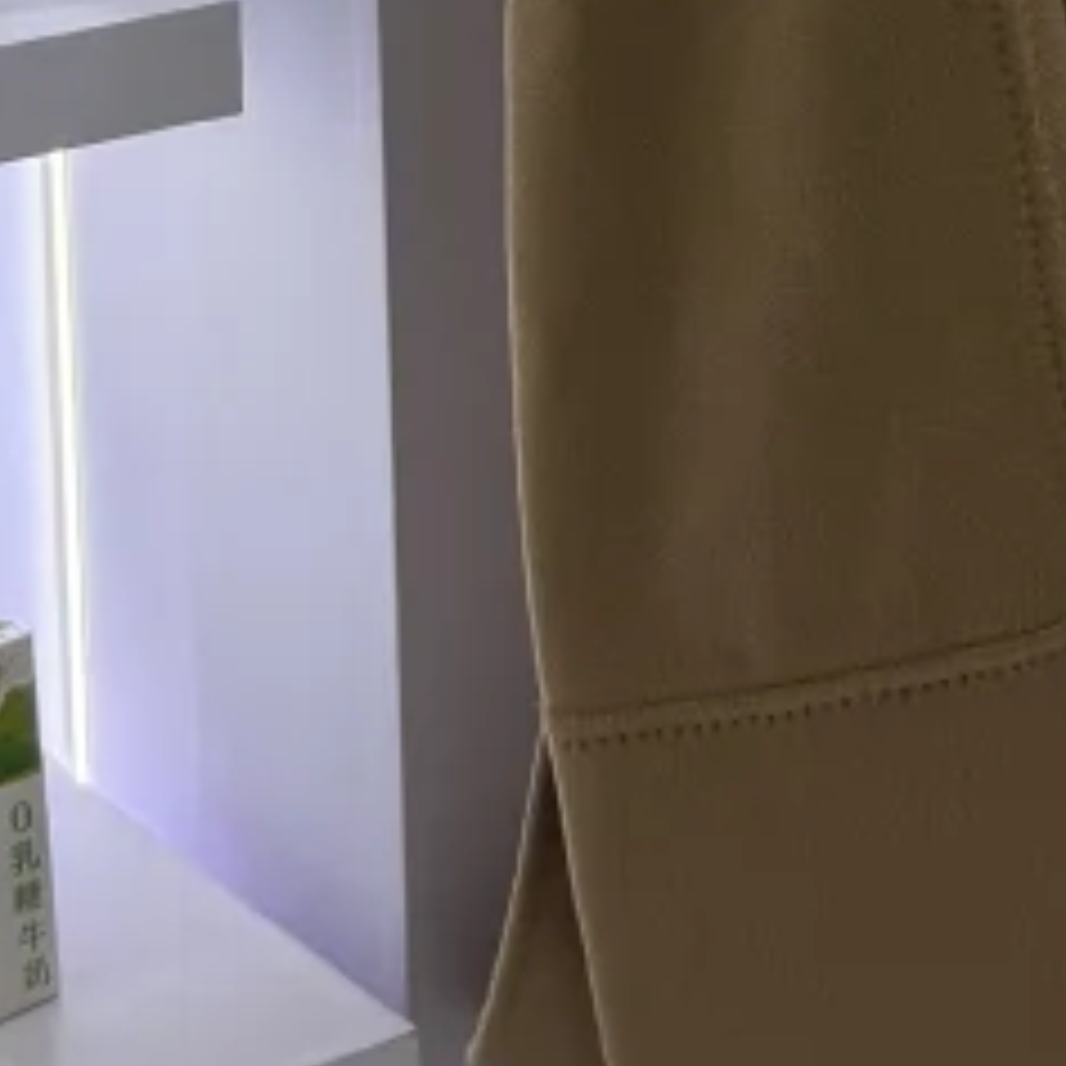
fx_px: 4494
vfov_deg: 12.8
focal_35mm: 129
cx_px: 1084
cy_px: -531
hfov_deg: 13.3
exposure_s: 1/715
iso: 100
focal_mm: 6.76
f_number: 1.78
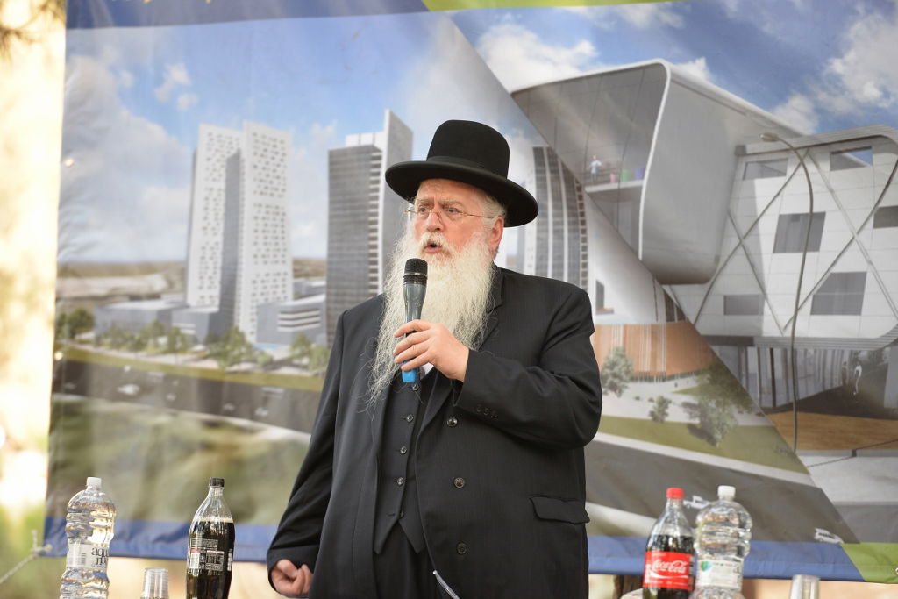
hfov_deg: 10.3
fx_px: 4989
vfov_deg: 6.9
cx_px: 449
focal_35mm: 200
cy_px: 300
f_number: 4
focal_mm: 200
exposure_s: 1/200
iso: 640
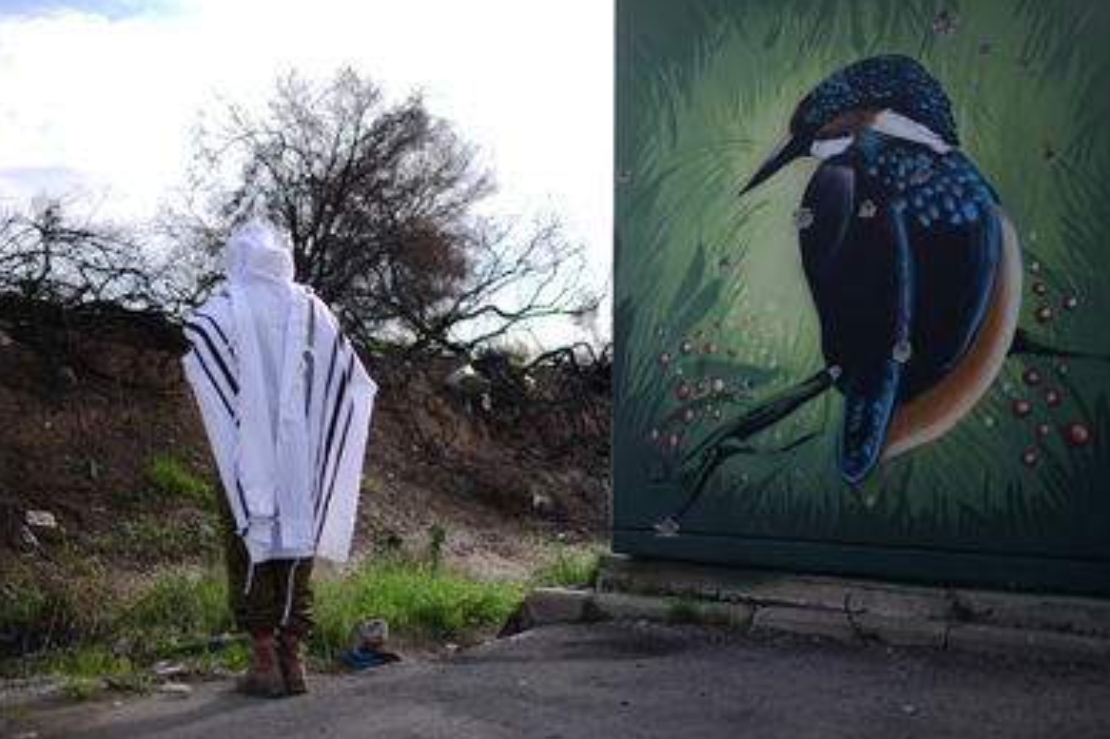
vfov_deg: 36.8
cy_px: 368
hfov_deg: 53.1
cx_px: 545
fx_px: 1109
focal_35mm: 36
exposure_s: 1/1000
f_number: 1.4
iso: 31
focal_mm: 35
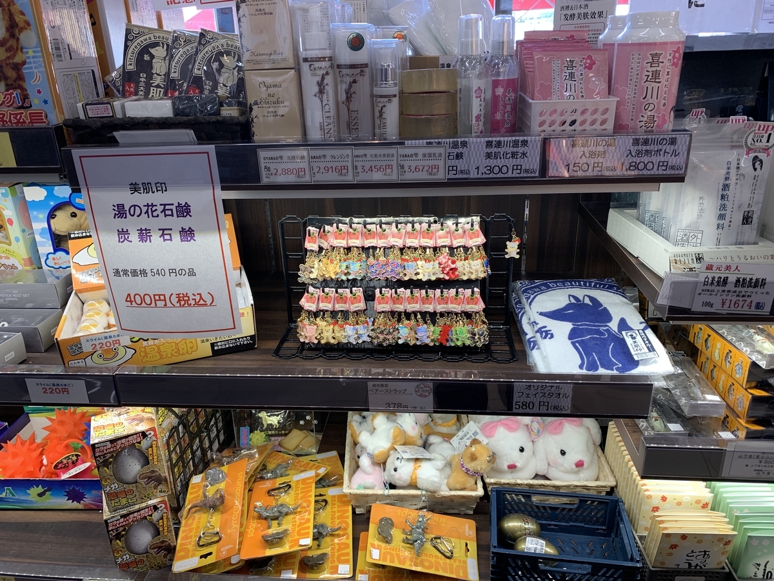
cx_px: 387
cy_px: 290
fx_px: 581
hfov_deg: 67.3
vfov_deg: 53.1
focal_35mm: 26
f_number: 1.8
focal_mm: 4.25
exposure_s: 1/100
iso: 50
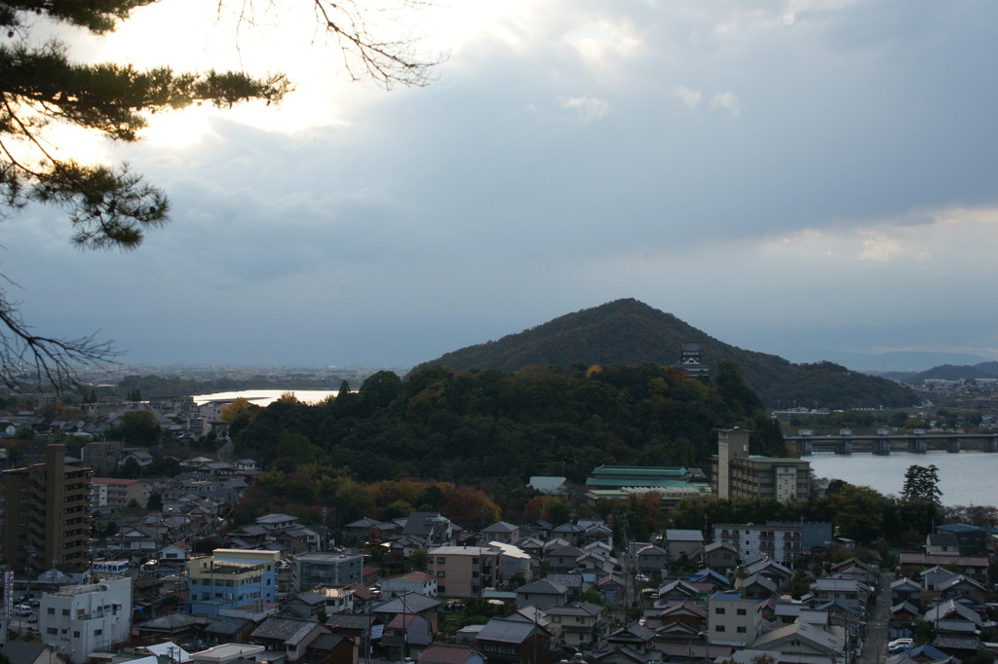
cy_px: 332
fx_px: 2078
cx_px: 499
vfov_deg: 18.2
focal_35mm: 75
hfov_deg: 27.0
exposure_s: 1/50
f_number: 11
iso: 500
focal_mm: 75
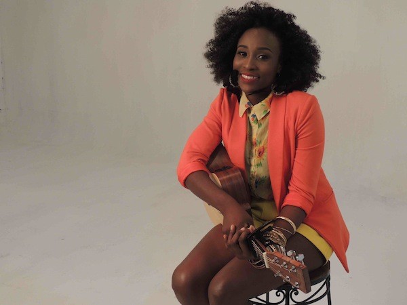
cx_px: 204
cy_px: 152
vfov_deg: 33.6
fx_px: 506
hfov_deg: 43.9
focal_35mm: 43
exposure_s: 1/50
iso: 280
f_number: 3.4
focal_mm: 7.6
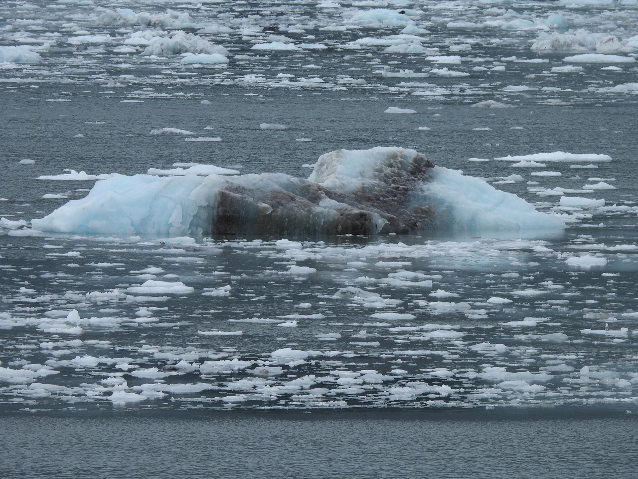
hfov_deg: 3.1
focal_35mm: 650
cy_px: 240
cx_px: 319
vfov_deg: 2.3
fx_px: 11980
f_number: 5.6
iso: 100
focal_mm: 116
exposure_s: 1/640
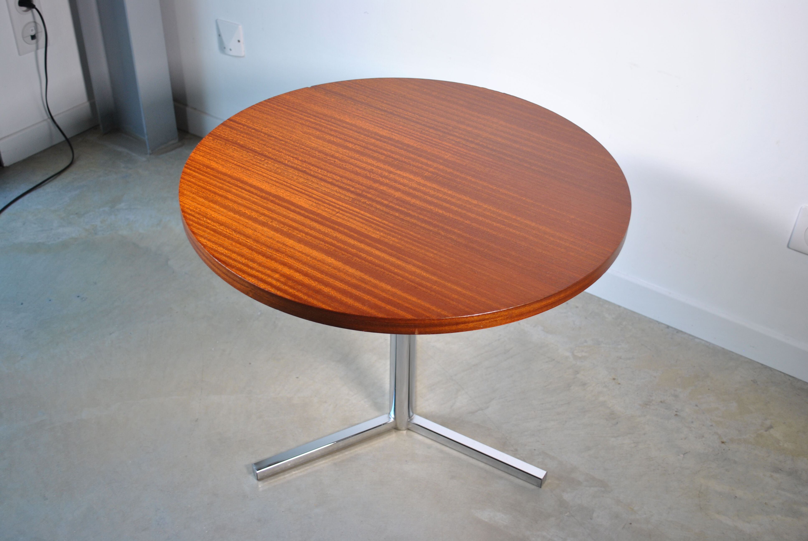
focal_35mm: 39
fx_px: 876
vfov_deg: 34.3
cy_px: 270
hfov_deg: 49.5
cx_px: 404
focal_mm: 26
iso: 200
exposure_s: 1/50
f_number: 4.2
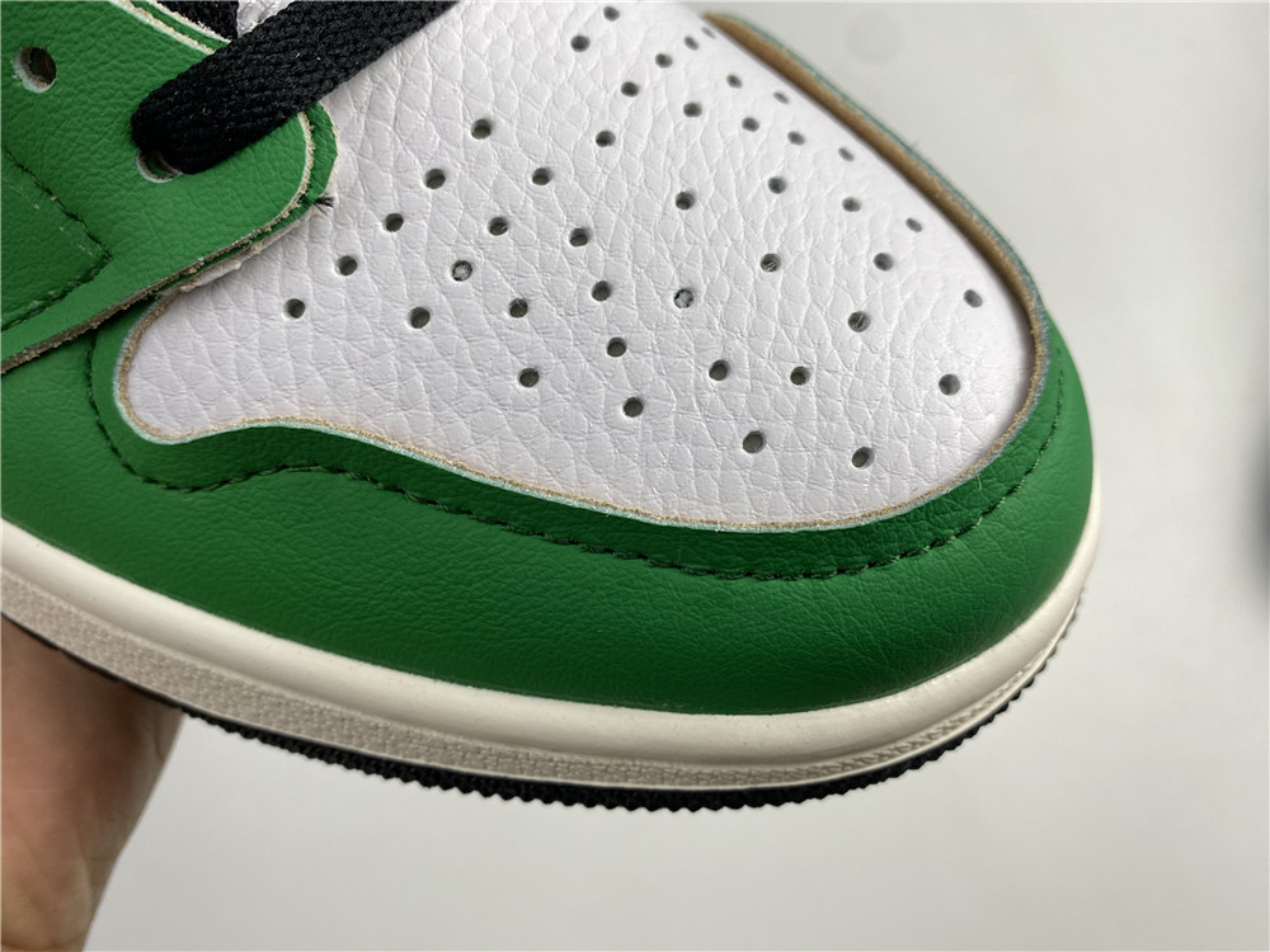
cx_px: 635
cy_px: 476
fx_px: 954
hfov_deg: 67.3
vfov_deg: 53.1
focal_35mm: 26
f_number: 1.8
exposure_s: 1/111
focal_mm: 4.25
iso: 32
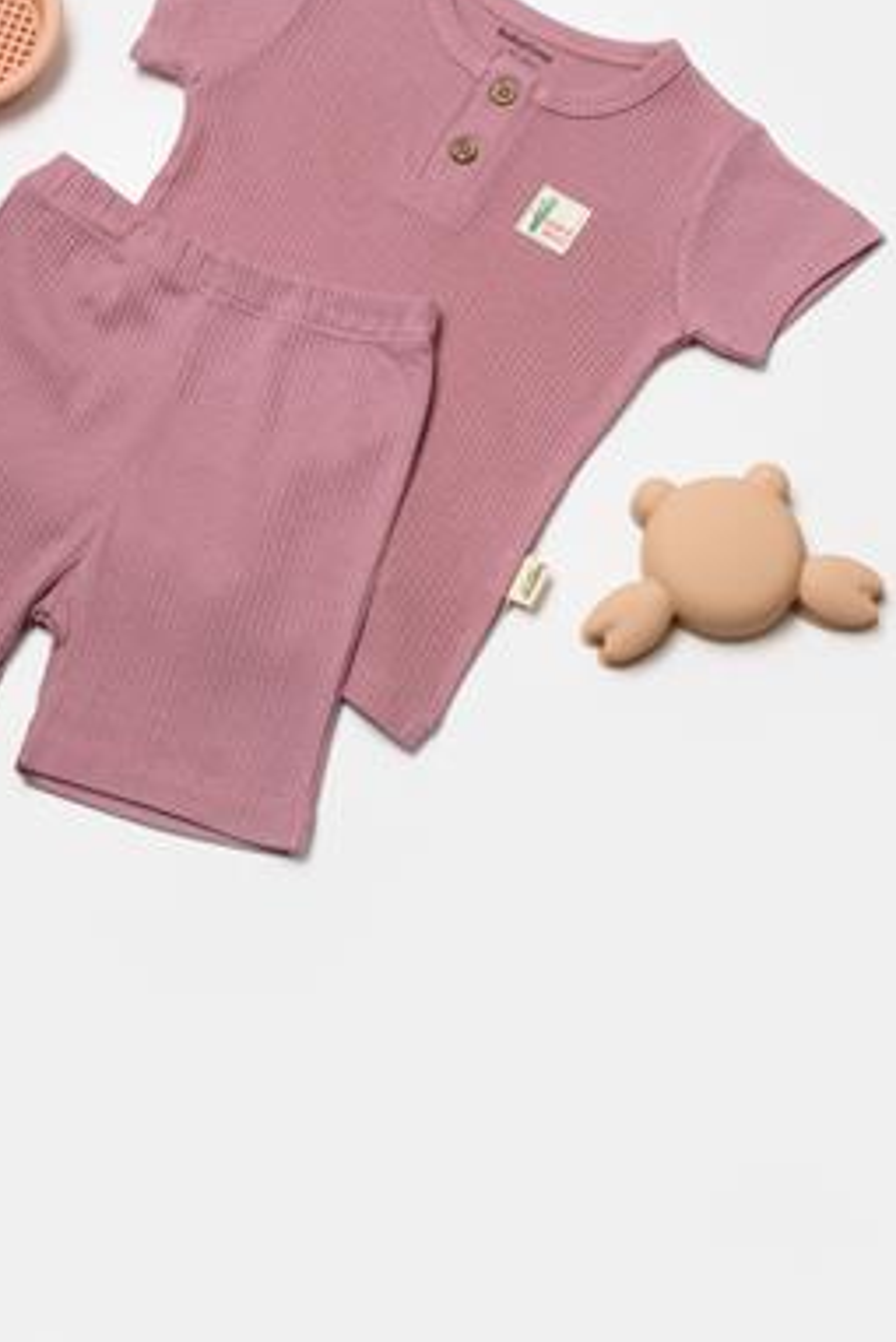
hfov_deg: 24.5
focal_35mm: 55
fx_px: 2051
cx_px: 288
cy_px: 390
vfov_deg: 35.7
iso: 125
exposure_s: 1/125
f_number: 9
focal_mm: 23.3
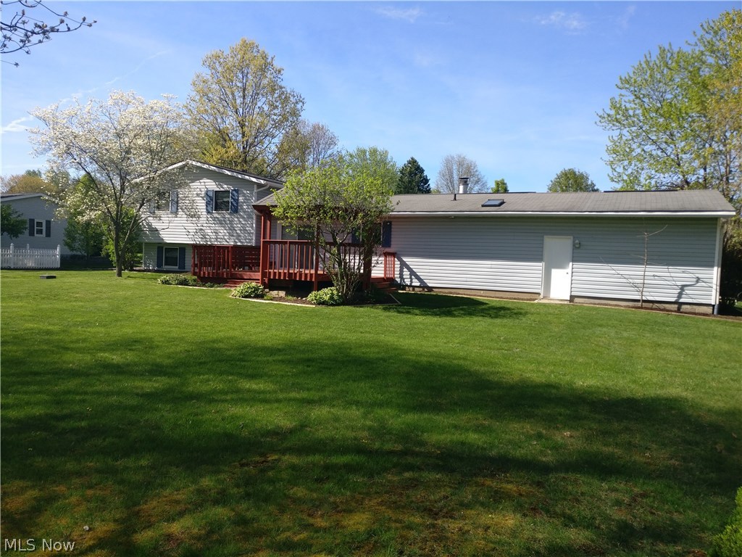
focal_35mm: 28
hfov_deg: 63.4
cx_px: 371
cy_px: 278
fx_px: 600
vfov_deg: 49.7
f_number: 2
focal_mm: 4.26
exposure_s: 1/827
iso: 100
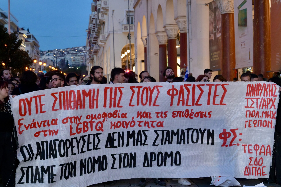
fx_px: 421
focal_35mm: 54
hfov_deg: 36.9
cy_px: 94
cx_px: 140
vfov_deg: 25.1
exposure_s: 1/250
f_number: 4
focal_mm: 54
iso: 6400
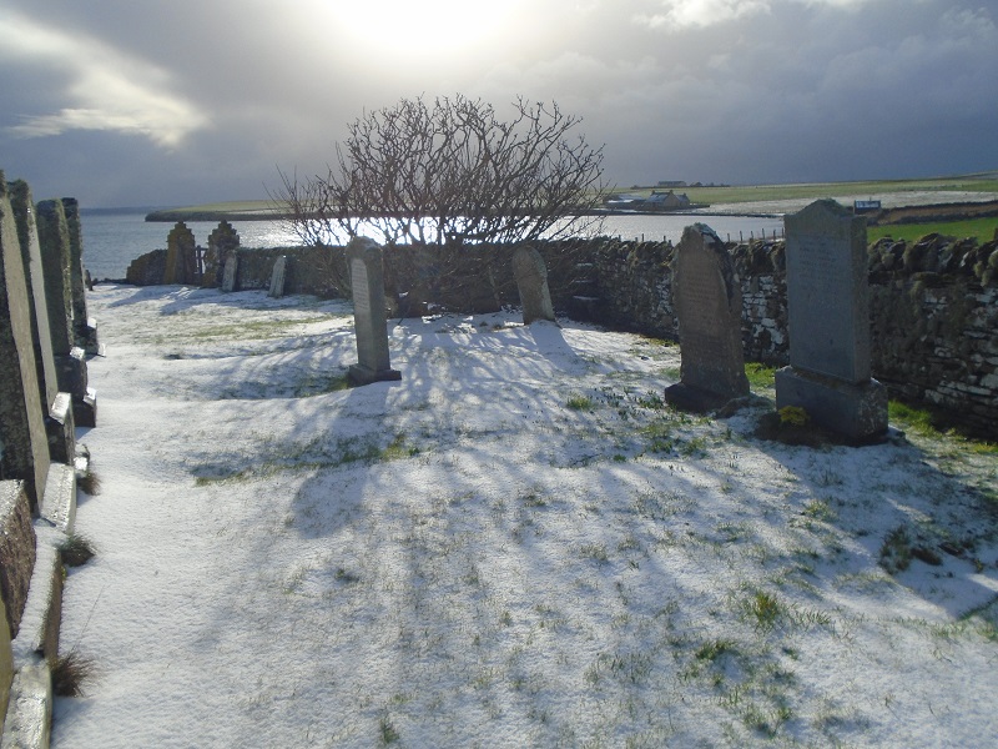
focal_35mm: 31
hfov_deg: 58.4
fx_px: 894
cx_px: 499
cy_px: 374
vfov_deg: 45.4
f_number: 8.8
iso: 100
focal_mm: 5.5
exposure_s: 1/250
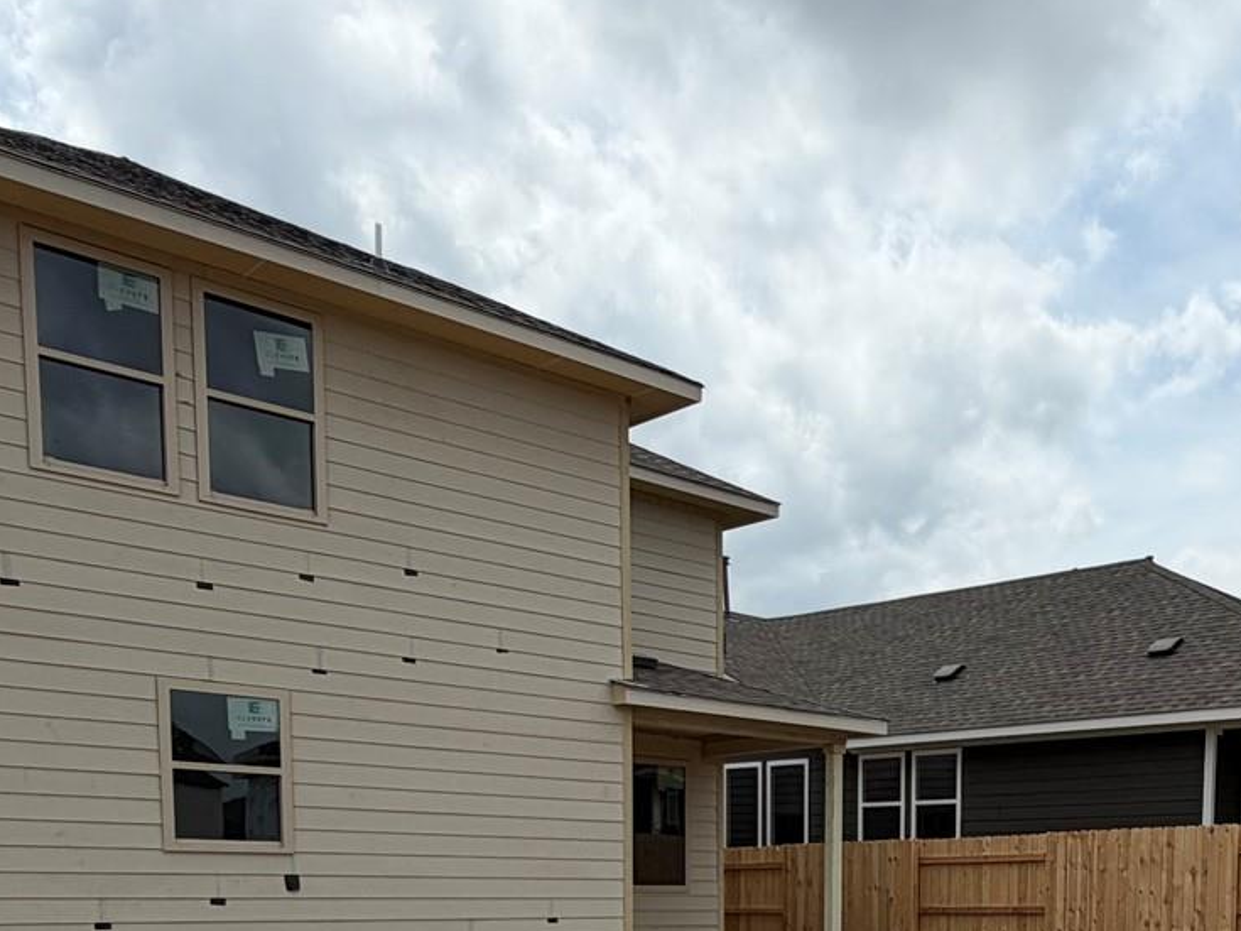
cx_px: 902
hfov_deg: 46.5
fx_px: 1398
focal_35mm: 39
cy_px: 1019
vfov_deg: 32.5
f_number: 2.2
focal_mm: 2.22
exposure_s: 1/1285
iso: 20
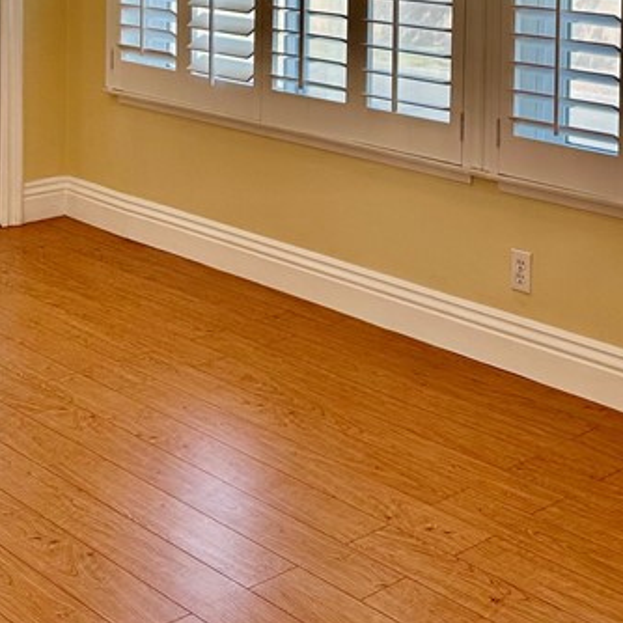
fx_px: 1324
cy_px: -50
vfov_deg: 24.8
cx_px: 414
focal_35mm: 65
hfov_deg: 26.3
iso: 80
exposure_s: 1/426
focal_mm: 6.86
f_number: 1.78
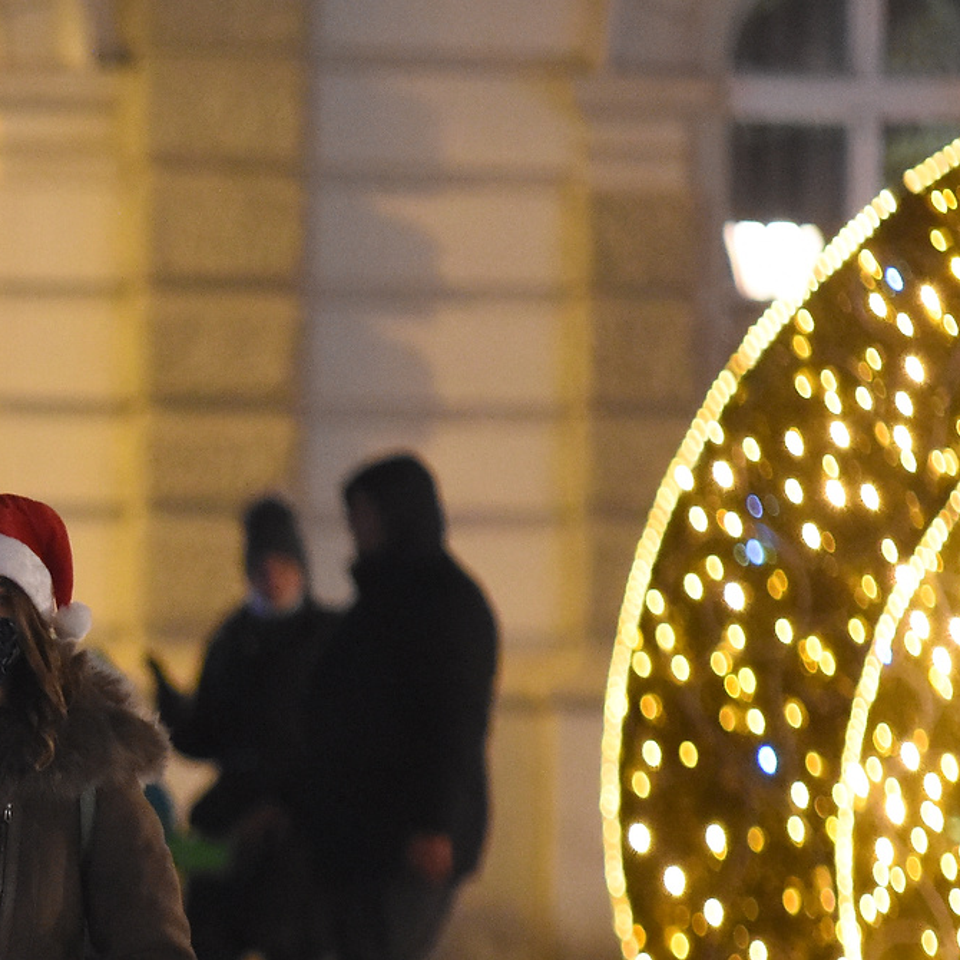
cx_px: -261
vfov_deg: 2.9
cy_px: 668
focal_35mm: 609
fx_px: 19108
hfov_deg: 2.9
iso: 4000
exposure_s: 1/100
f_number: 2.8
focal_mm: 160
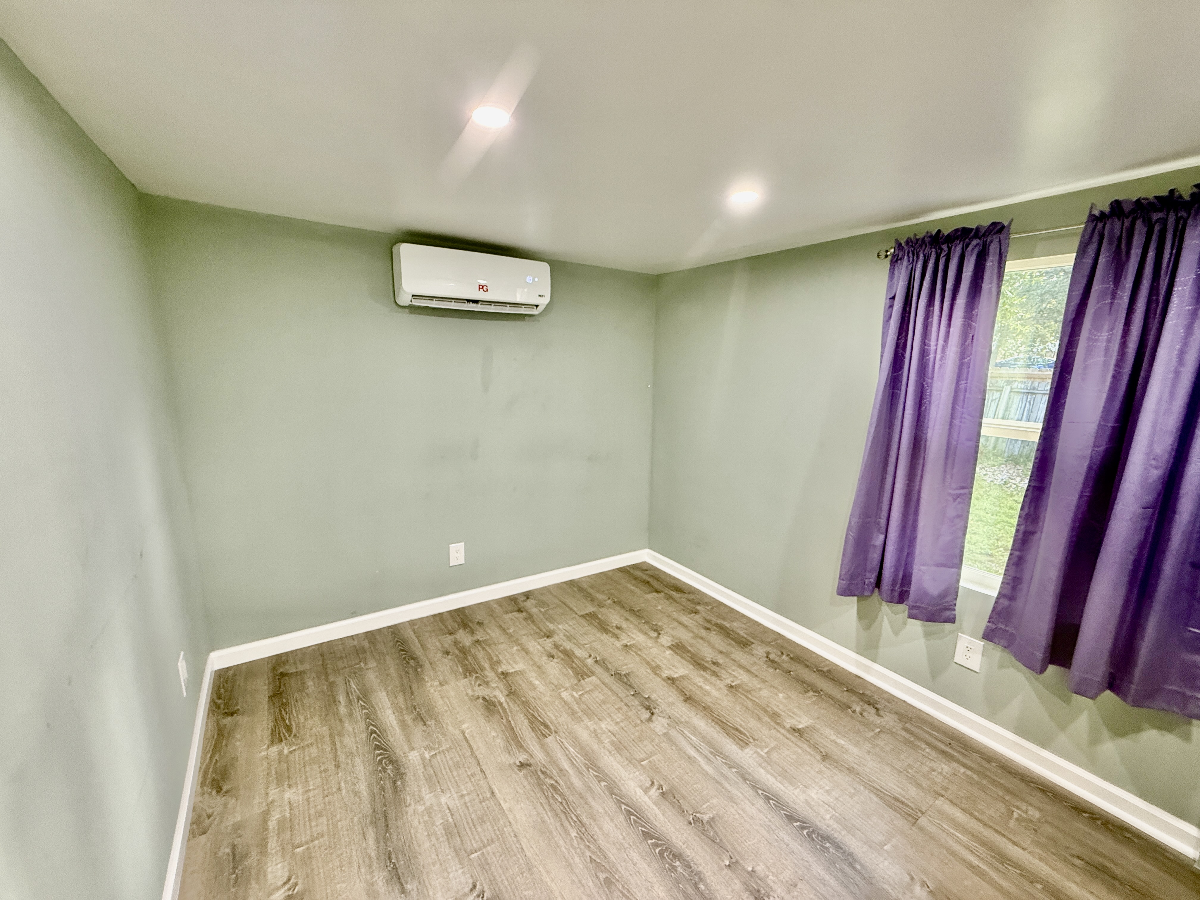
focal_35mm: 14
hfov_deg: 102.1
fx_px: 485
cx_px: 600
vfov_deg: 85.7
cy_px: 450
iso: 250
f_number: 2.2
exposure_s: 1/60
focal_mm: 2.22
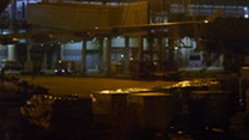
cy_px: -19
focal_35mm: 118
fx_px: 779
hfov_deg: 18.2
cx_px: 135
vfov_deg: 10.1
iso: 1600
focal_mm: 20
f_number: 2.8
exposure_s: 1/30
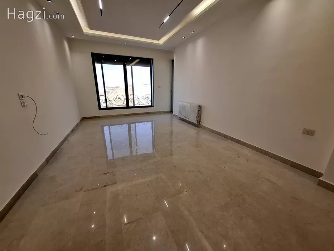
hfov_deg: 106.2
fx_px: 125
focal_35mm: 13
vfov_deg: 89.9
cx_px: 167
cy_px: 126
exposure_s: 1/50
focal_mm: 1.74
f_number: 2.2
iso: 40
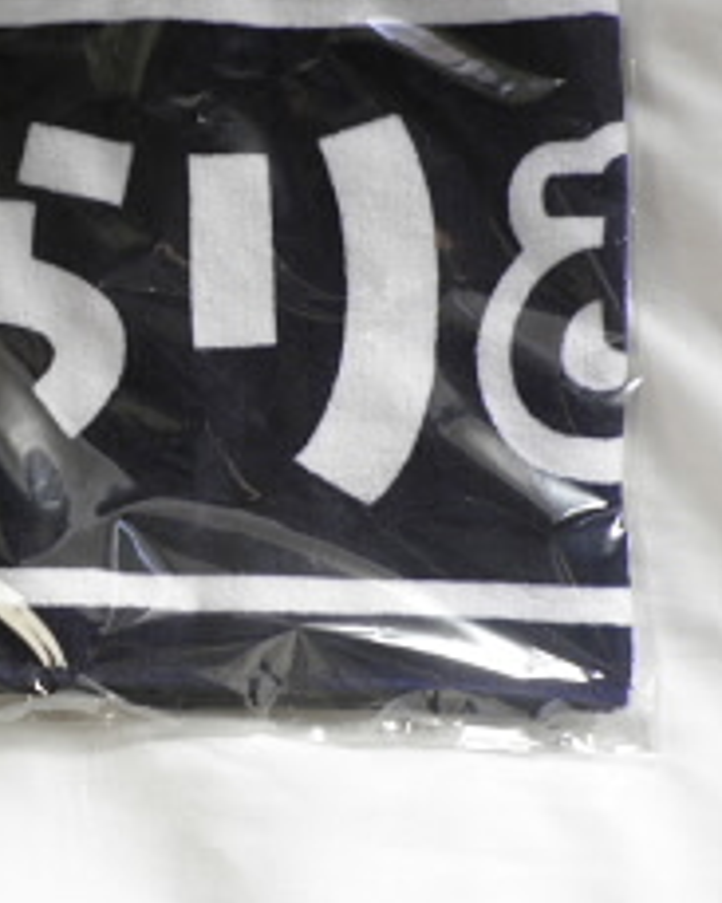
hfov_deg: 31.4
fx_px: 1230
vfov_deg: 40.1
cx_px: 87
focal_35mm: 46
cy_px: 335
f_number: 3.2
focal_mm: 4.9
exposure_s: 1/30
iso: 125
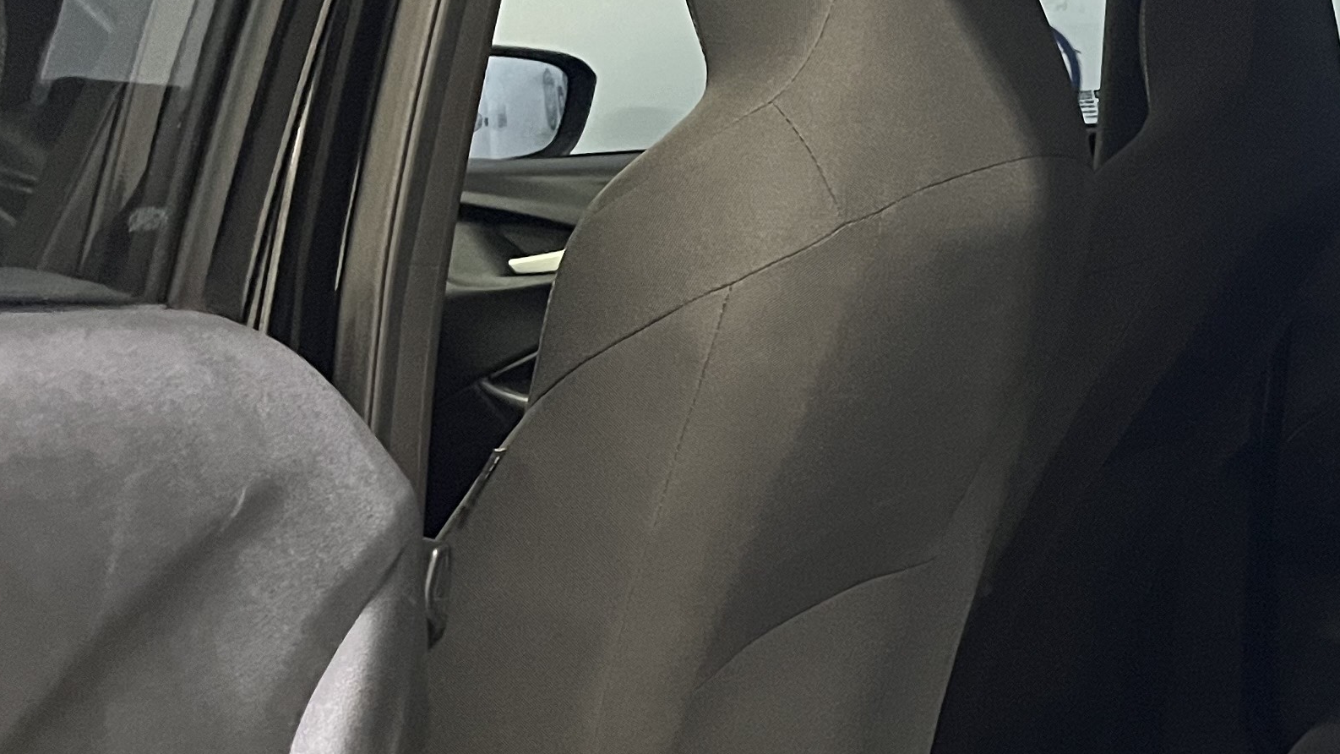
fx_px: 2558
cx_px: 1388
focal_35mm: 72
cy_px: 540
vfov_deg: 16.7
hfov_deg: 27.4
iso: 640
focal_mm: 5.1
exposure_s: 1/30
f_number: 1.6
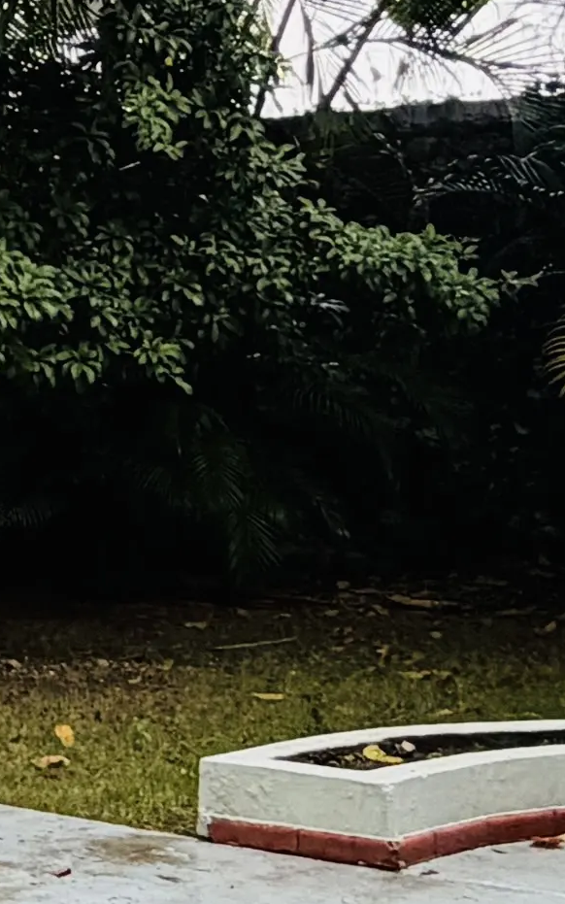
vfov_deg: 22.7
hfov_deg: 12.6
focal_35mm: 91
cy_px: 336
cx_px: -562
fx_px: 2242
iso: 160
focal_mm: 2.22
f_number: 2.2
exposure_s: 1/121
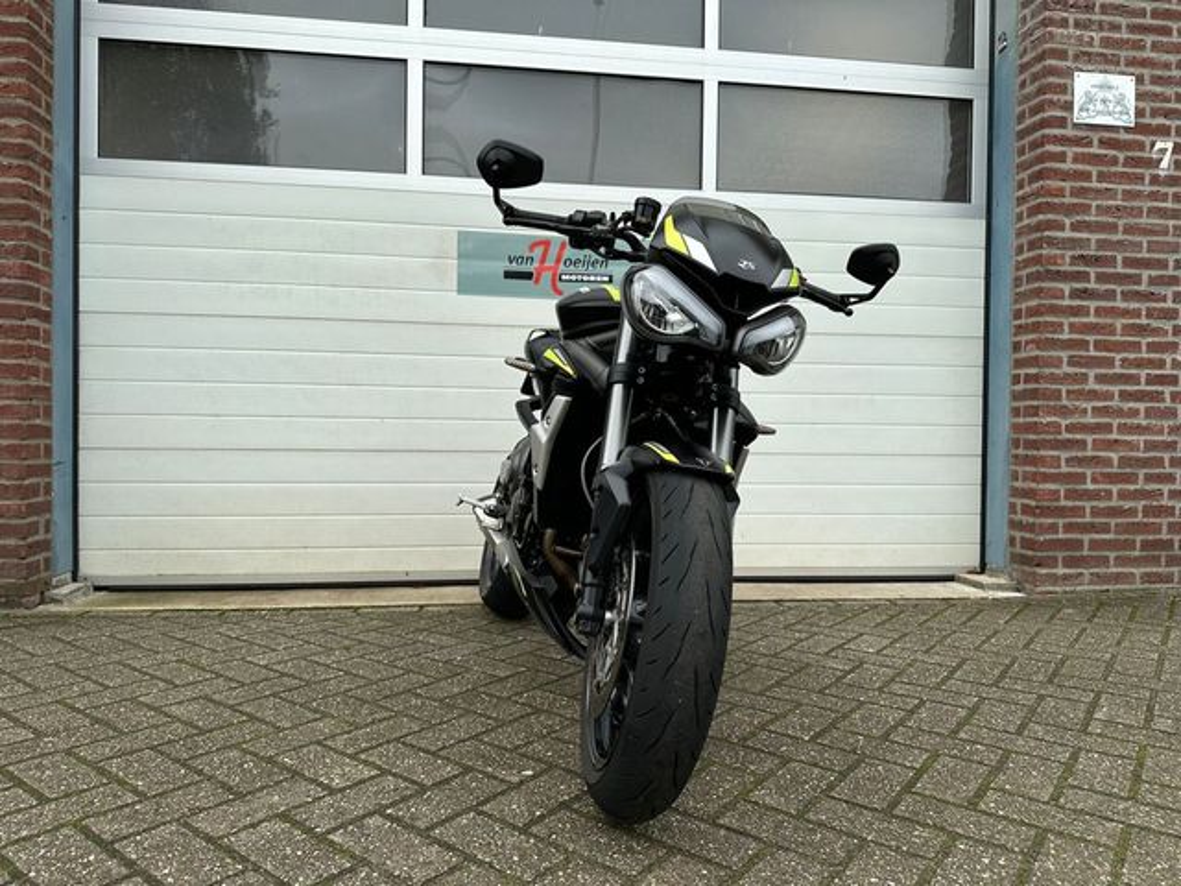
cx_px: 590
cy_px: 443
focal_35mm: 24
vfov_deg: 56.8
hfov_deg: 71.6
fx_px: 819
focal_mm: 6.86
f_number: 1.78
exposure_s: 1/1272
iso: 80
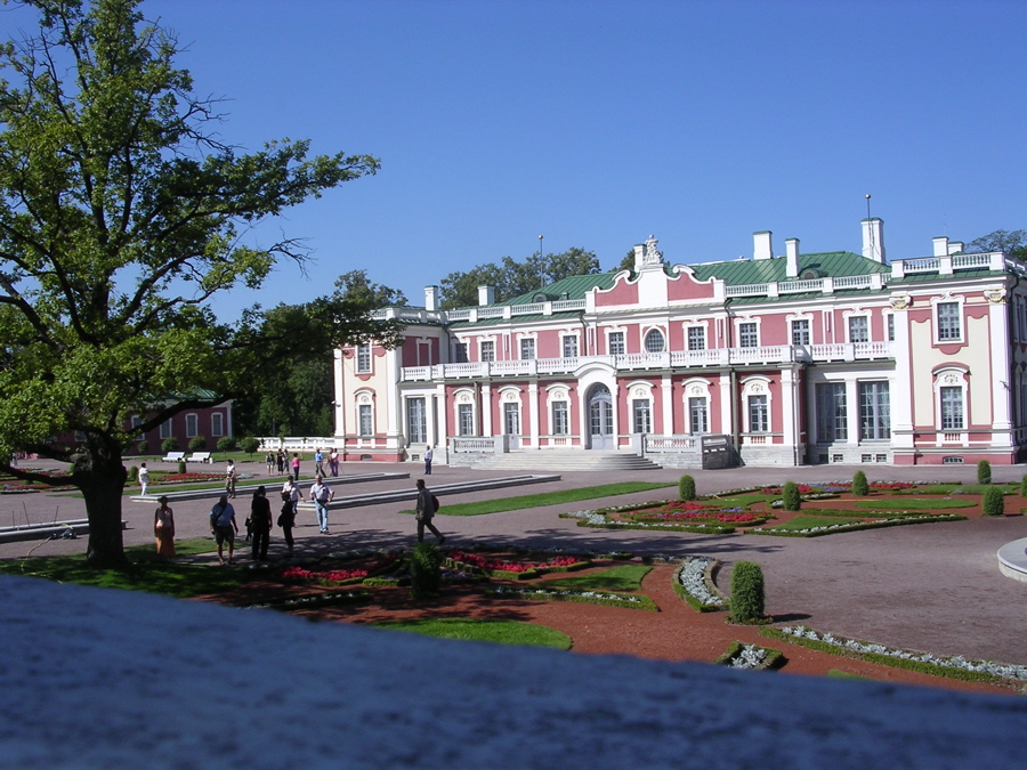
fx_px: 1127
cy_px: 385
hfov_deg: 49.0
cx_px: 514
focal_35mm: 38
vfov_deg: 37.7
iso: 100
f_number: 5.6
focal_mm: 5.8
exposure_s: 1/372
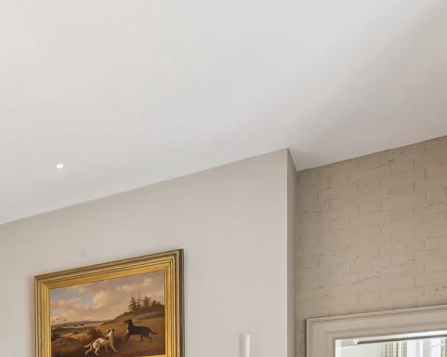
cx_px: -163
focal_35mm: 46
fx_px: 613
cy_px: 432
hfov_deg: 30.0
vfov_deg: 28.2
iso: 125
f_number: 6.3
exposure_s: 1/5
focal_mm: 16.5
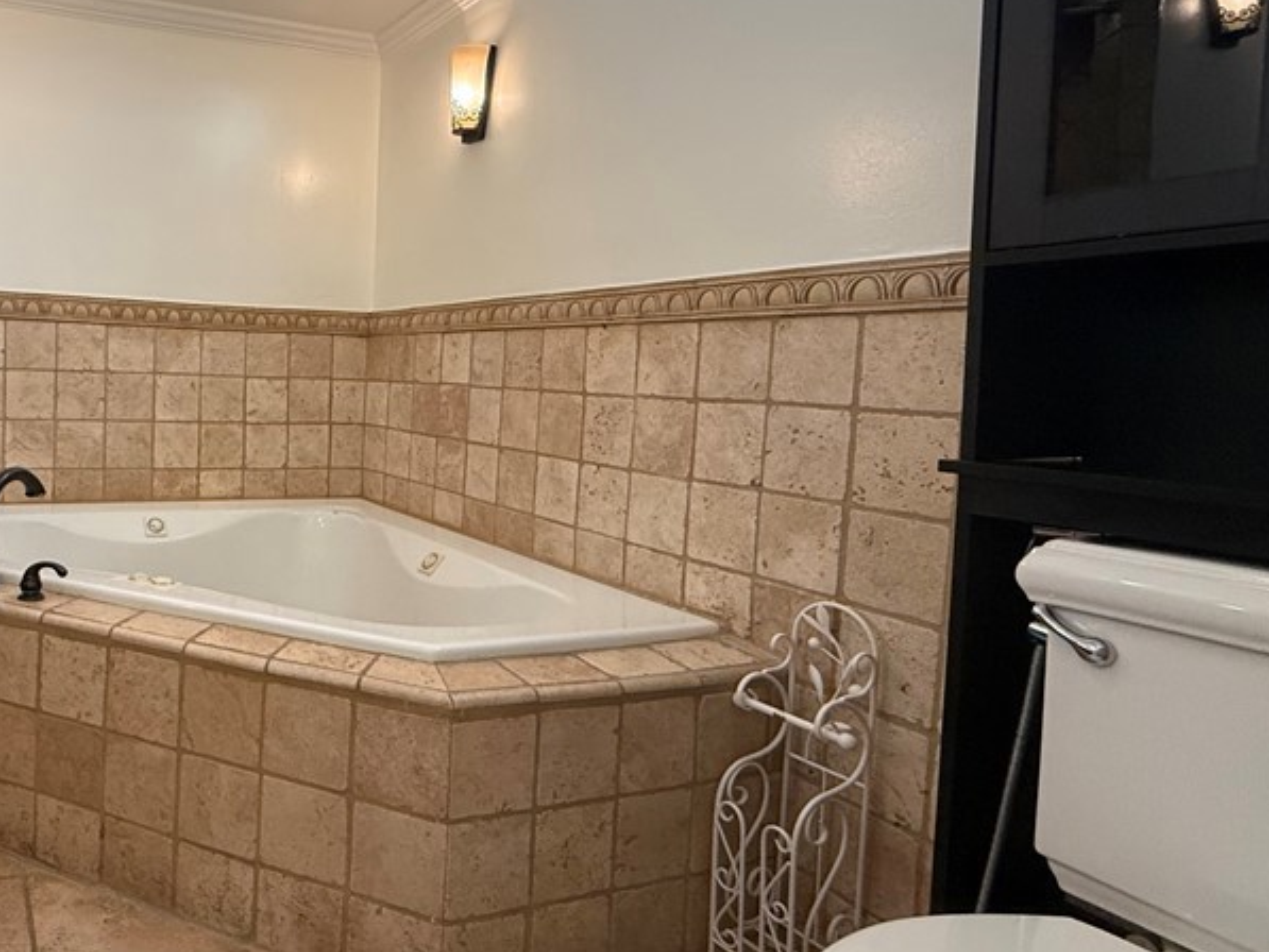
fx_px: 880
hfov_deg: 64.4
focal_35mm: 24
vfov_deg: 56.6
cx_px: 230
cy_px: 412
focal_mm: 2.22
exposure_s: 1/60
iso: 320
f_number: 2.2
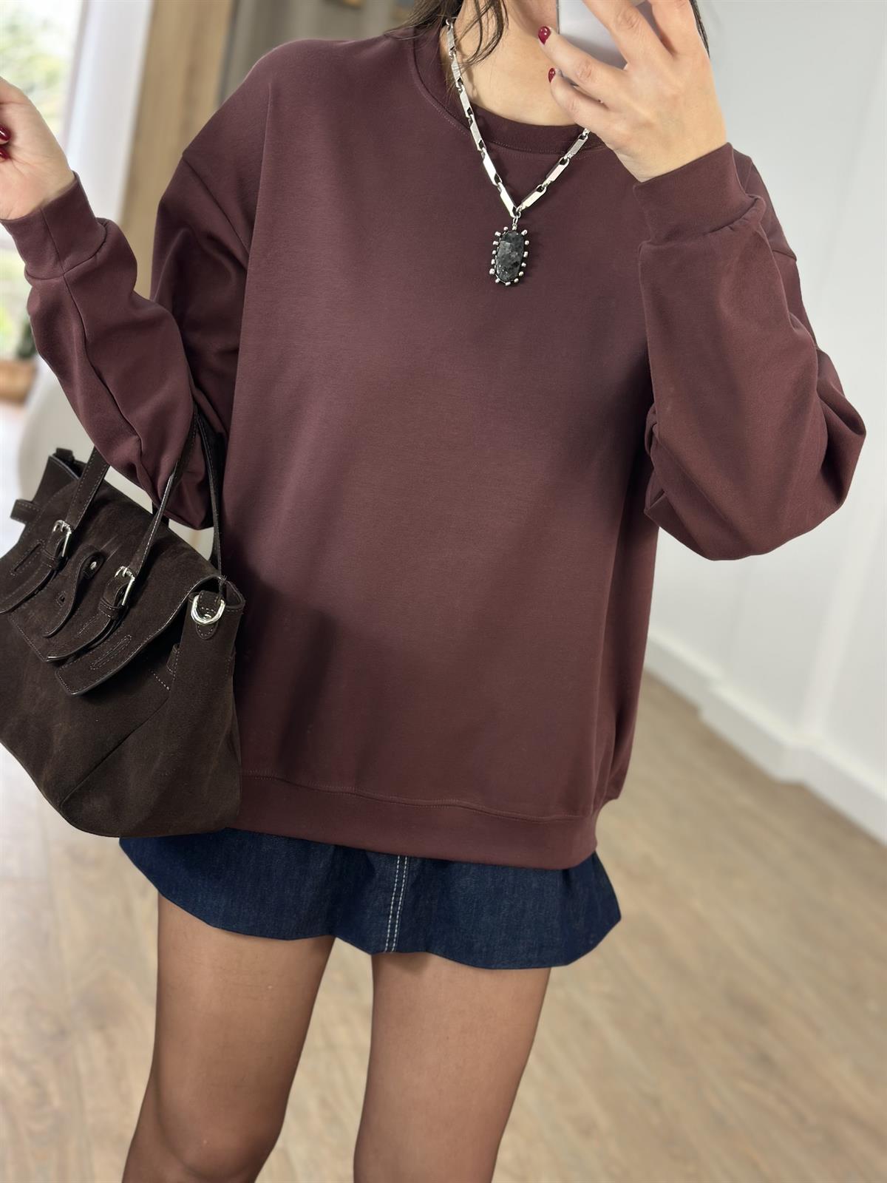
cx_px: 444
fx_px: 1640
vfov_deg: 39.7
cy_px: 592
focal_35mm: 48
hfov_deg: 30.3
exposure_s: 1/100
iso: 100
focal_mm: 6.86
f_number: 1.78
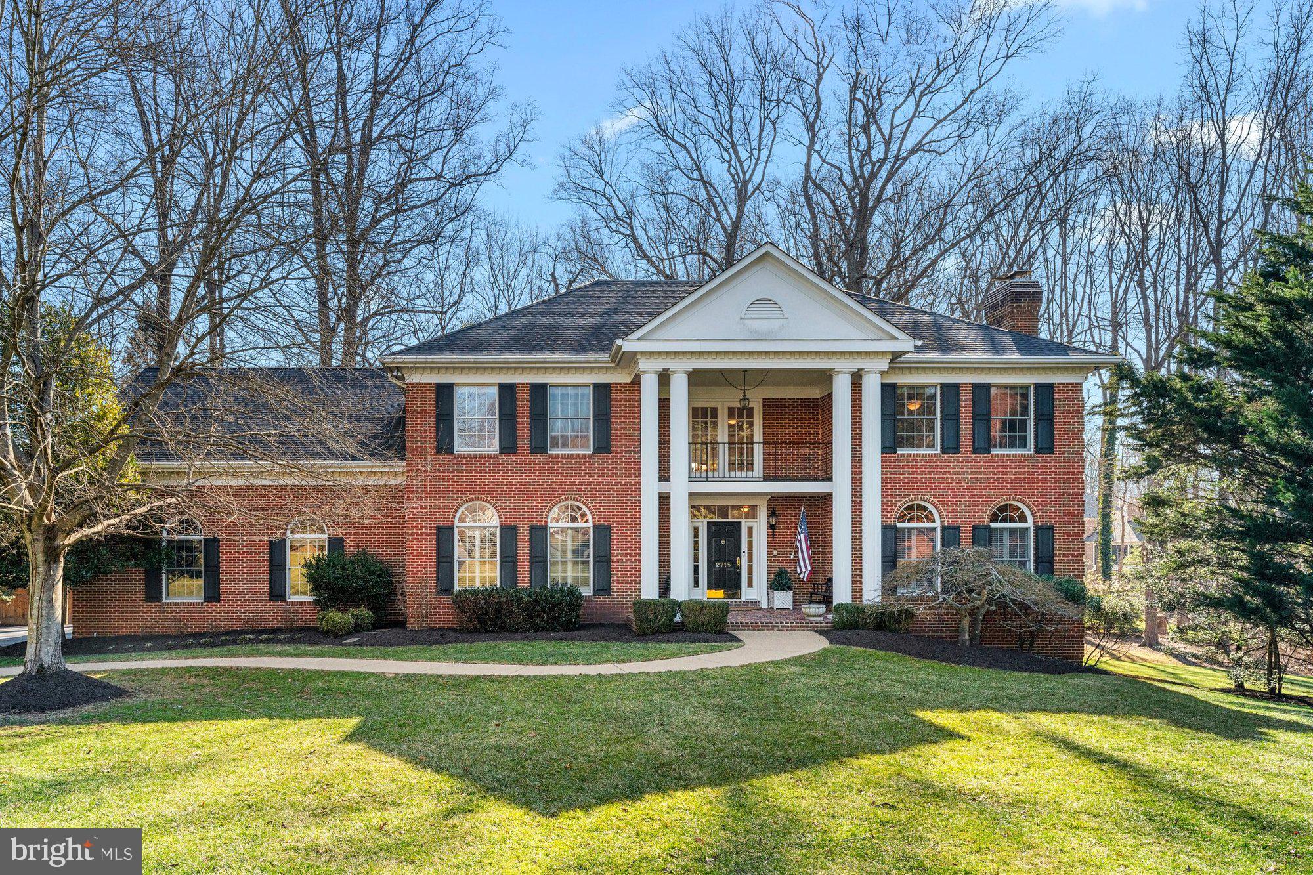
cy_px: 438
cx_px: 656
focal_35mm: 20
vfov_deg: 62.4
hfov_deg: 84.6
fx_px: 722
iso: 640
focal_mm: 19.8
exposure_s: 1/640
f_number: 8
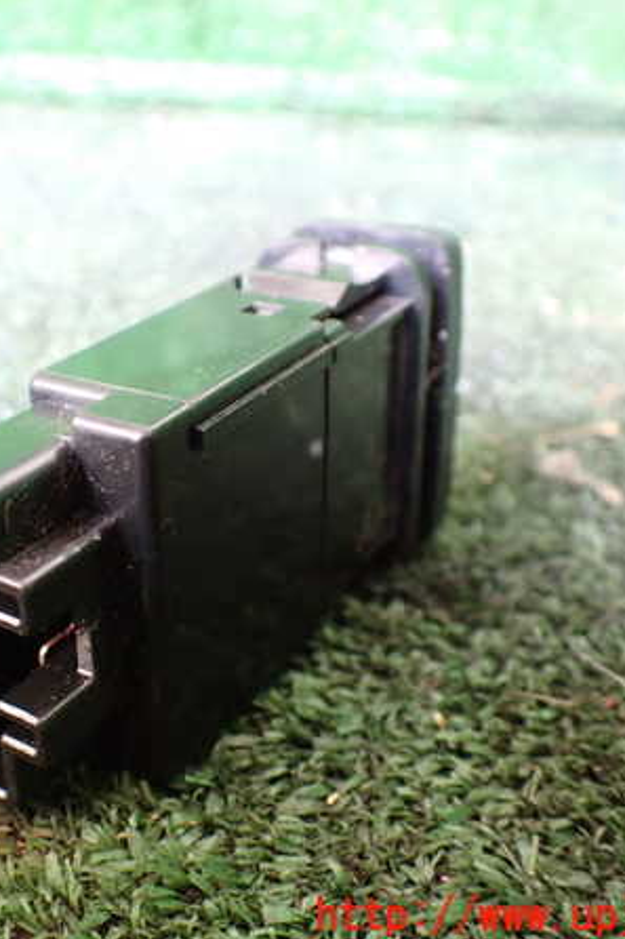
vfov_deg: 46.4
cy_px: 470
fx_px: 1095
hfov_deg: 31.3
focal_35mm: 42
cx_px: 160
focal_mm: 5.4
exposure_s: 1/40
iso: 800
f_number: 2.3
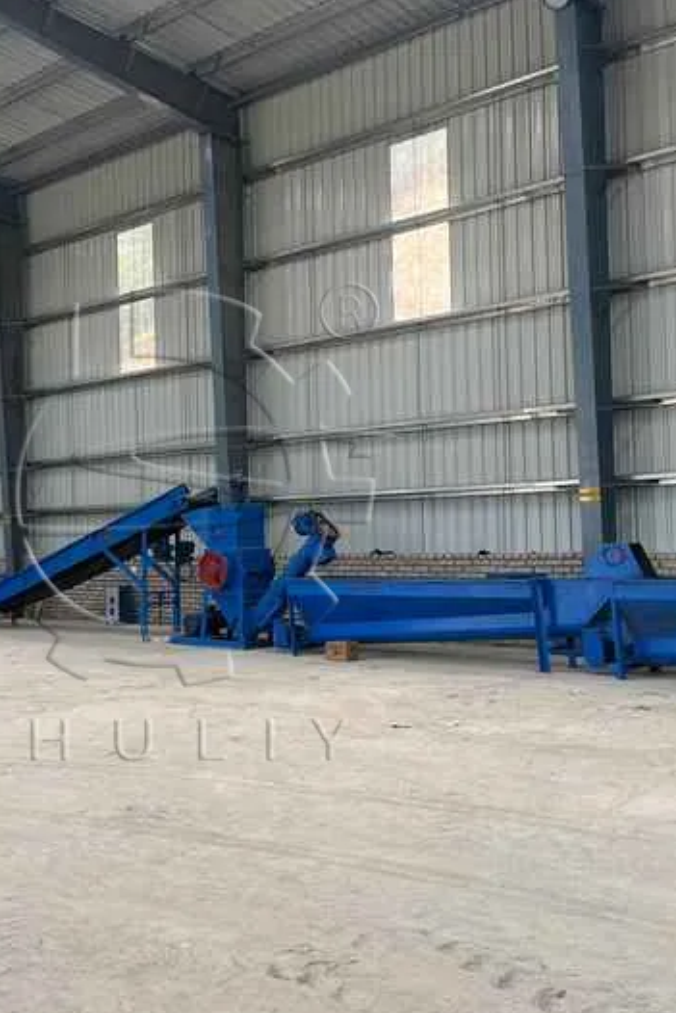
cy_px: 514
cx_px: 150
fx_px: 1041
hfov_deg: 35.0
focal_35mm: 37
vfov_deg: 51.9
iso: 50
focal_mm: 5.1
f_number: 1.6
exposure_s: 1/164
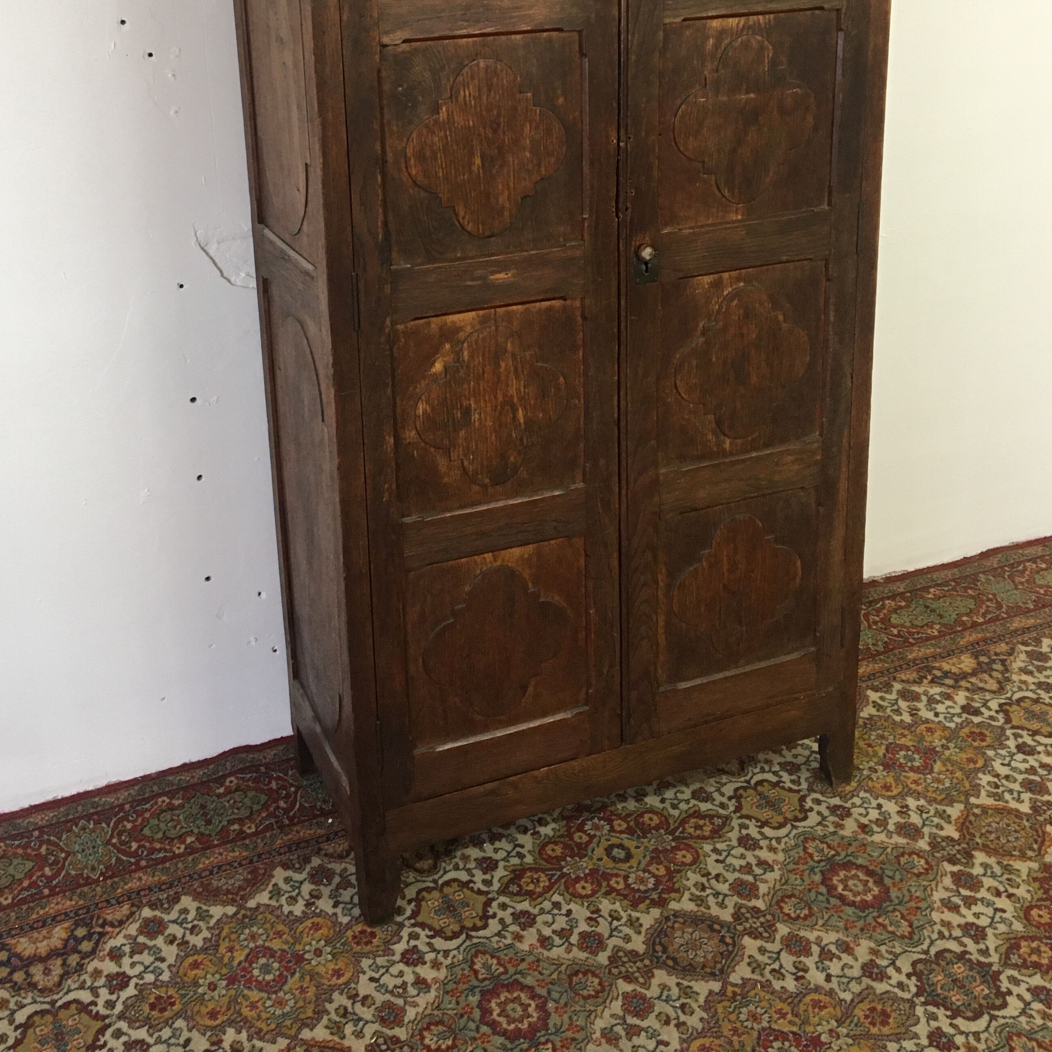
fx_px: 1375
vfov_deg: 40.8
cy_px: 284
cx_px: 464
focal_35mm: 40
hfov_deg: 41.8
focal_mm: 4.15
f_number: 2.2
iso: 160
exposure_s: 1/33
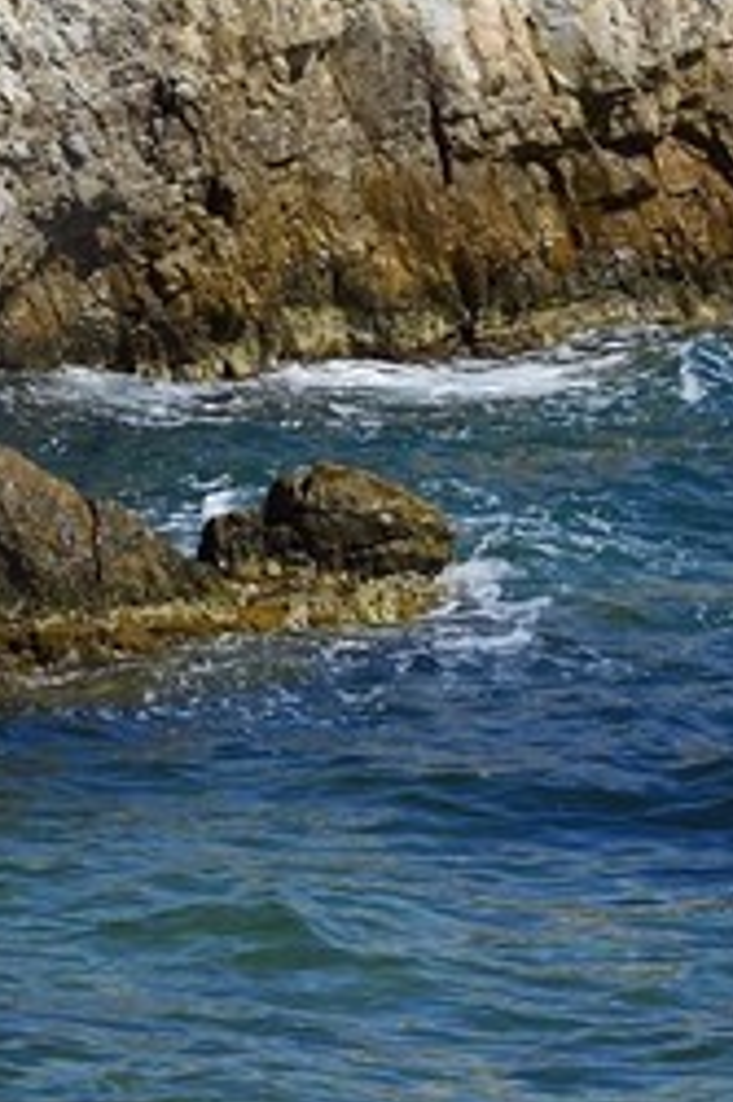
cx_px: -1198
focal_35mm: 204
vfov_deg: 10.0
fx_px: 6239
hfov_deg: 6.3
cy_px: 4
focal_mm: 32
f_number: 13
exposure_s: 1/320
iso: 200
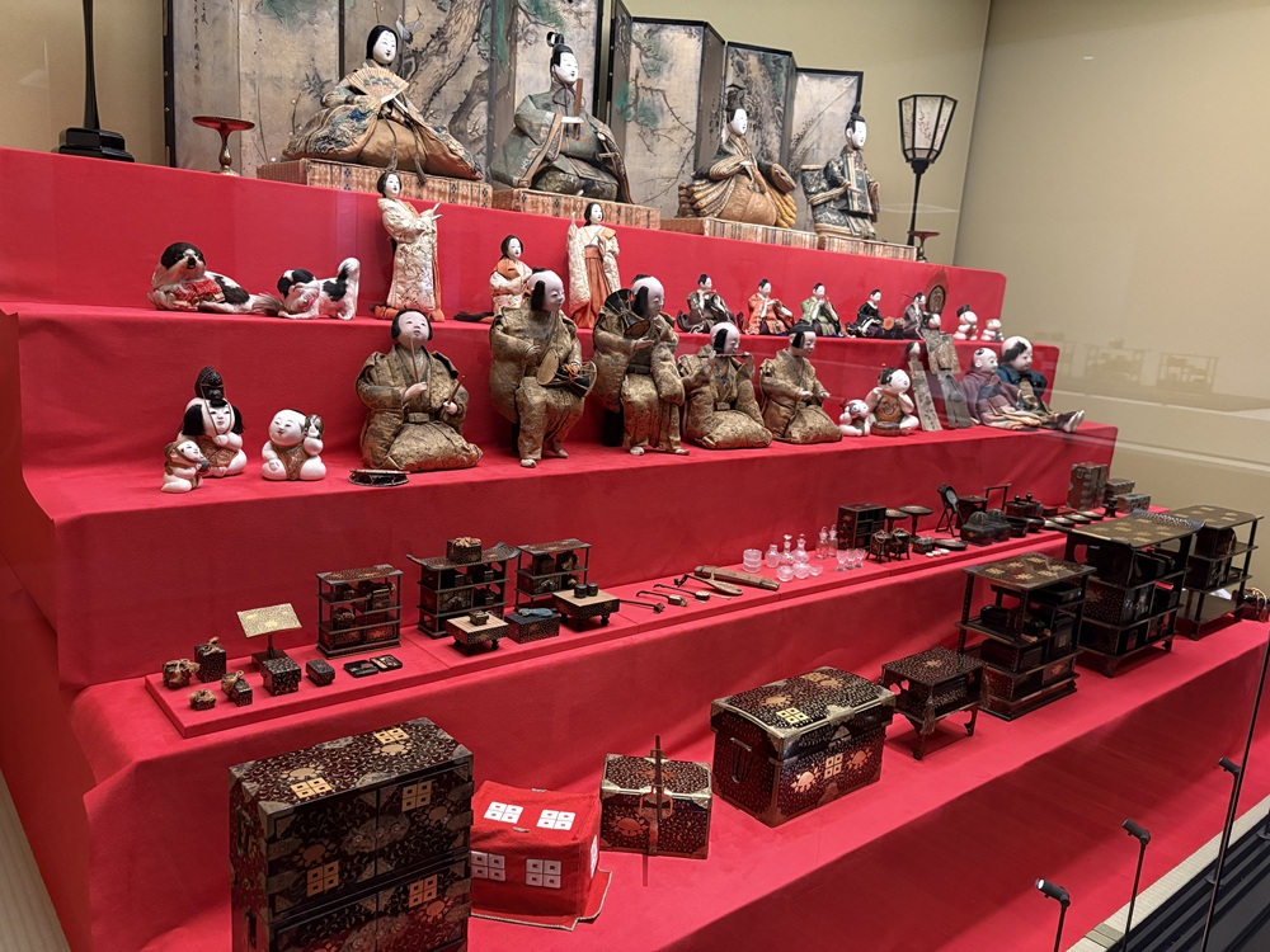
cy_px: 476
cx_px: 635
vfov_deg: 53.1
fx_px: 954
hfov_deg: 67.3
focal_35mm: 26
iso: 500
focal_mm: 5.96
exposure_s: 1/44
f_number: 1.6
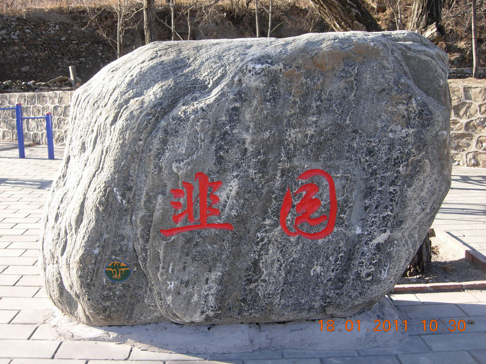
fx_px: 505
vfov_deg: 39.7
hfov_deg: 51.4
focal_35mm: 36
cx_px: 243
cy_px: 182
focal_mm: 7.5
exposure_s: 1/152
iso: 50
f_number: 3.8
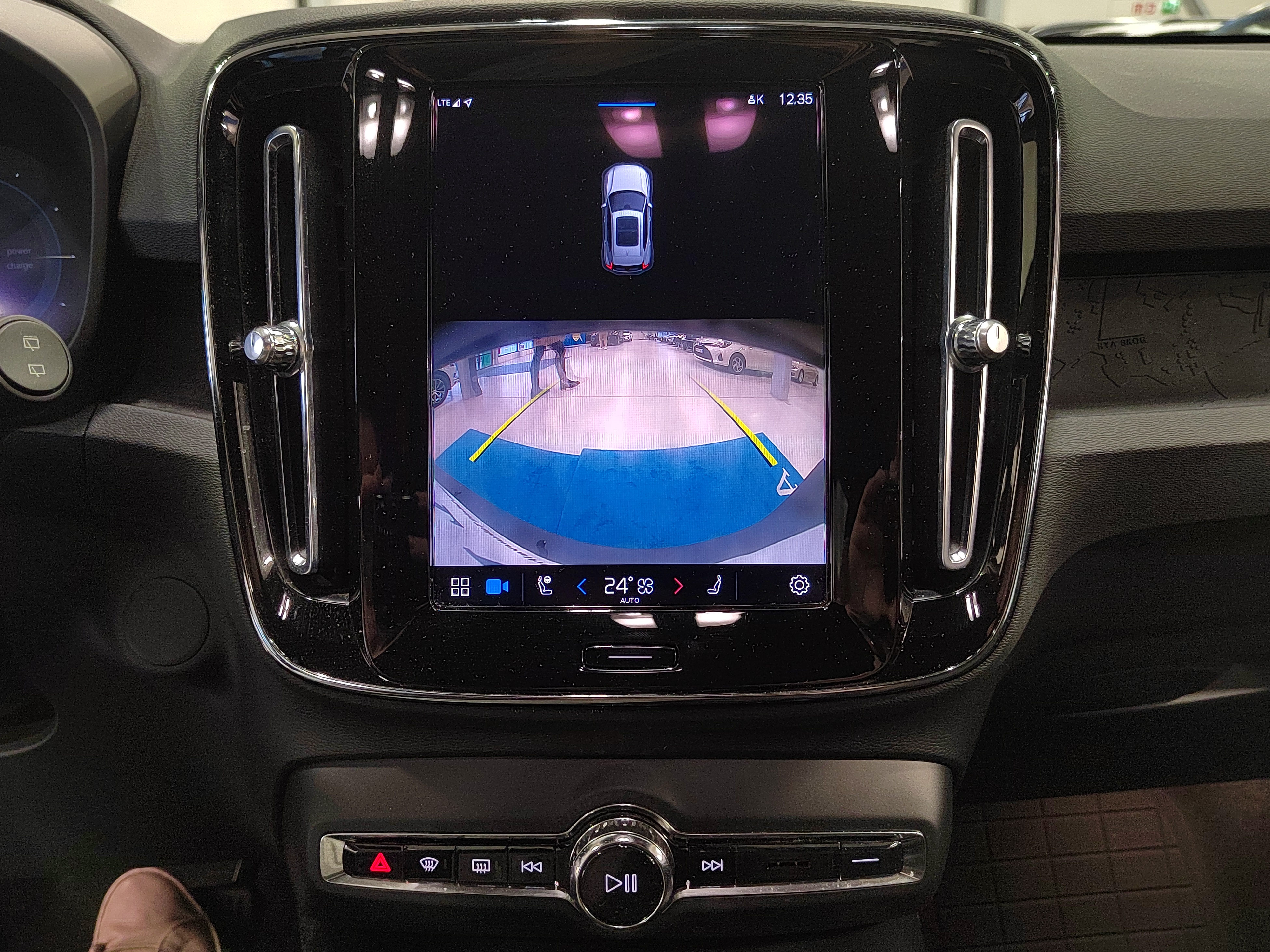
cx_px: 635
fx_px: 1027
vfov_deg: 49.7
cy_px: 476
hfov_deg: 63.4
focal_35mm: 28
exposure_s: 1/50
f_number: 1.9
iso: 1575
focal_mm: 5.52
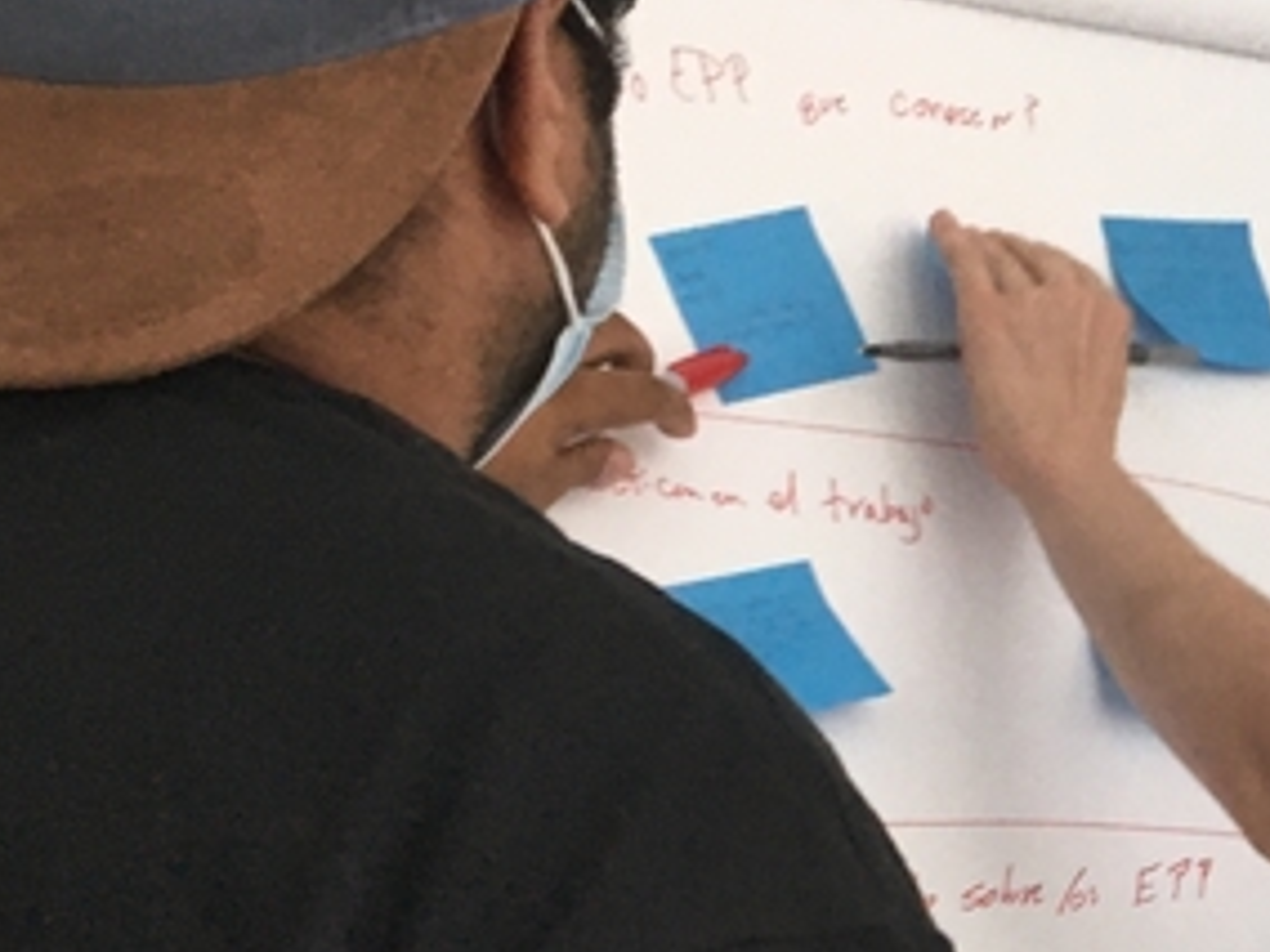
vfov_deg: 14.1
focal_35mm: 102
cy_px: 1153
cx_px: 1592
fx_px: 3742
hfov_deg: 18.1
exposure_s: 1/30
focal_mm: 4.15
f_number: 2.2
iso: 40
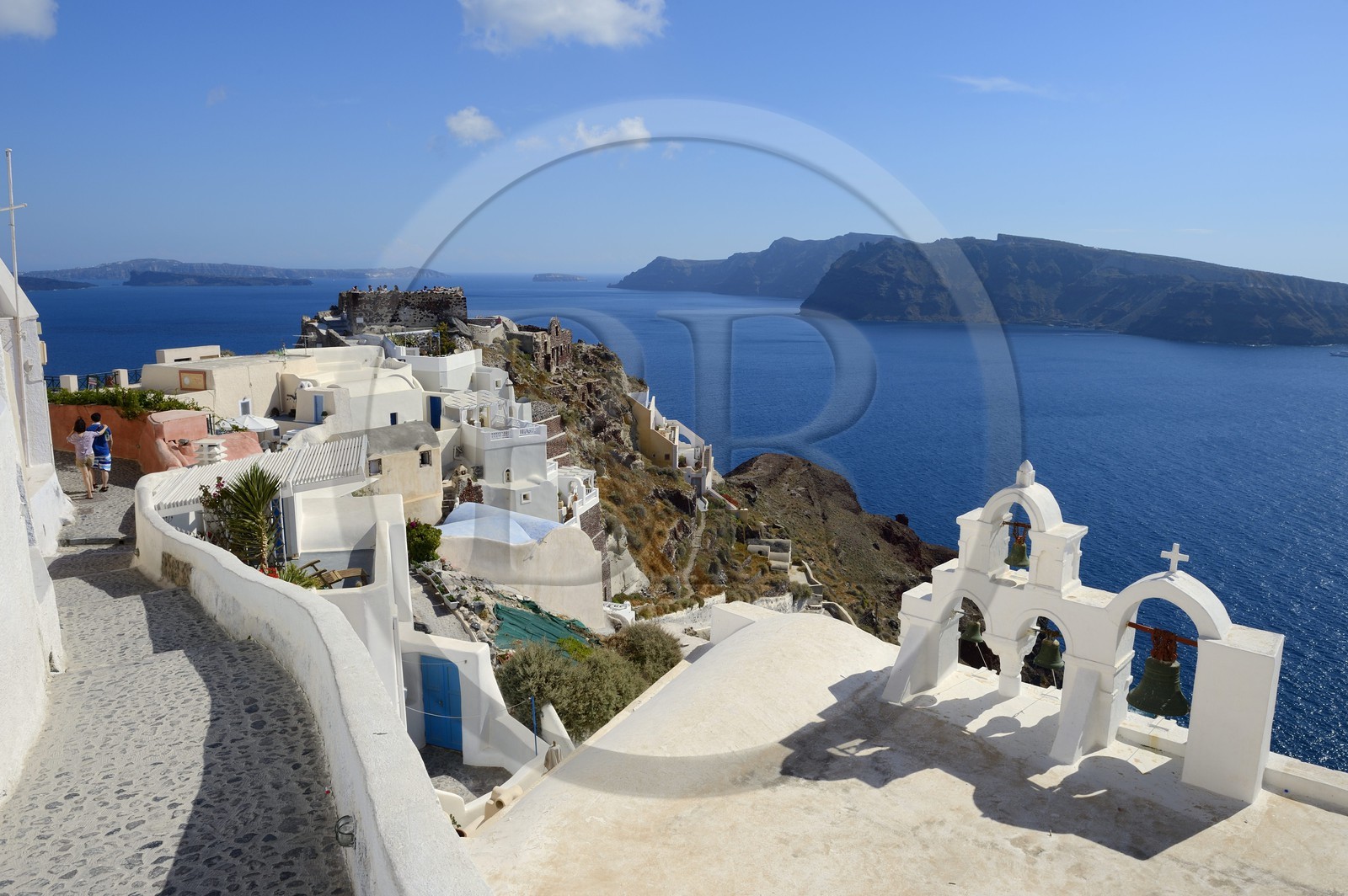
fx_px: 898
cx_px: 674
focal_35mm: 24
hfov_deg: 73.8
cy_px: 448
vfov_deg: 53.1
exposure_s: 1/250
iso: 100
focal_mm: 24
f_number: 11
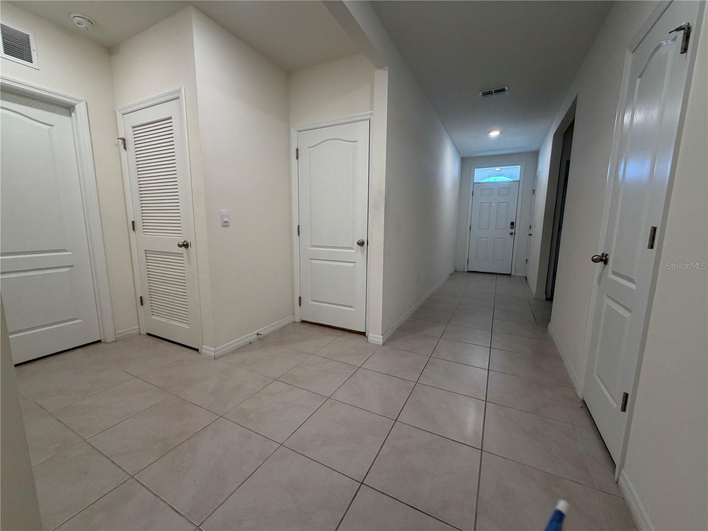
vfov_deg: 85.7
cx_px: 354
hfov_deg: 102.1
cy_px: 266
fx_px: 286
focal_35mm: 14
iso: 200
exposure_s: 1/120
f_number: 2.2
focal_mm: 2.22
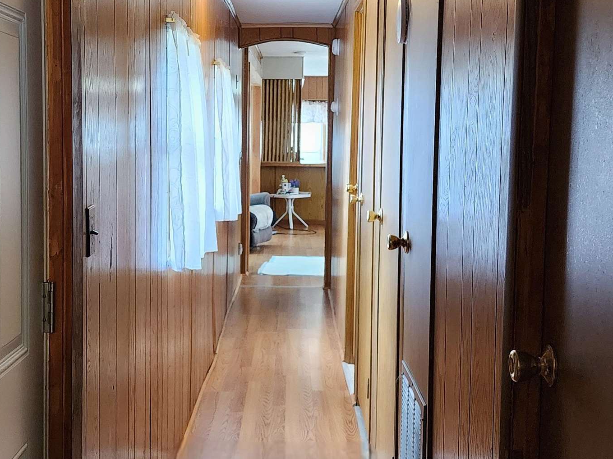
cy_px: 211
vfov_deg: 28.0
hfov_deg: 36.8
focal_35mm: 52
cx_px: 290
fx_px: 921
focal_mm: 6.4
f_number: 1.8
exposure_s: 1/120
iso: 800
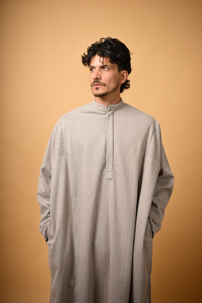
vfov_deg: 39.6
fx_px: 421
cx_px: 101
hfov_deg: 27.0
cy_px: 152
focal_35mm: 50
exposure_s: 1/1000
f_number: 2.2
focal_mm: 50
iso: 125
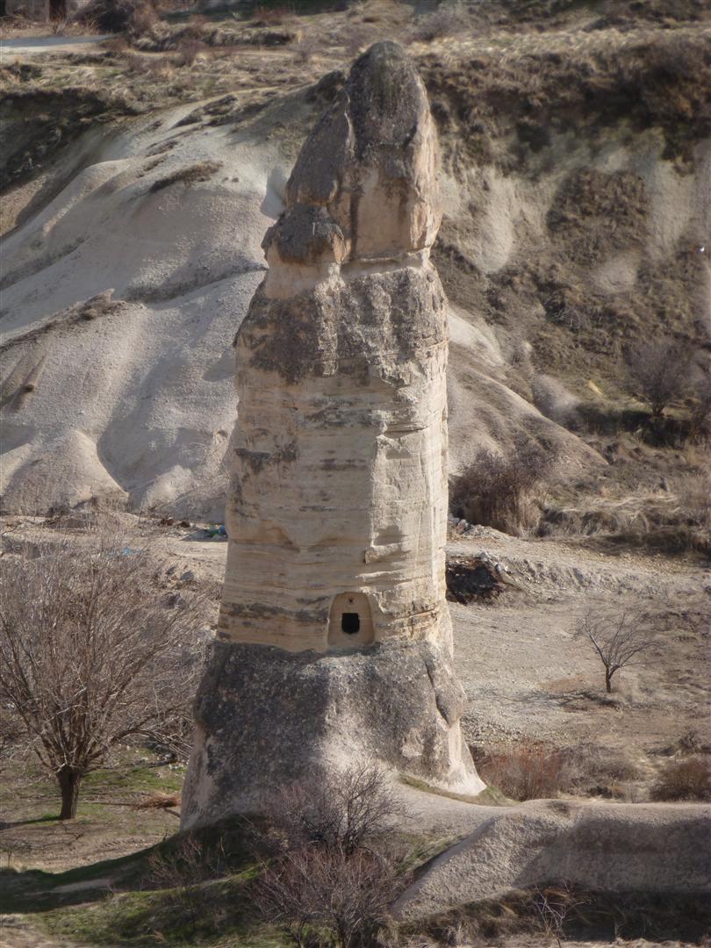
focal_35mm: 249
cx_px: 356
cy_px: 474
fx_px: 6819
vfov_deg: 8.0
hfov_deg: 6.0
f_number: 5.6
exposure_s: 1/320
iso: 100
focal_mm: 44.5
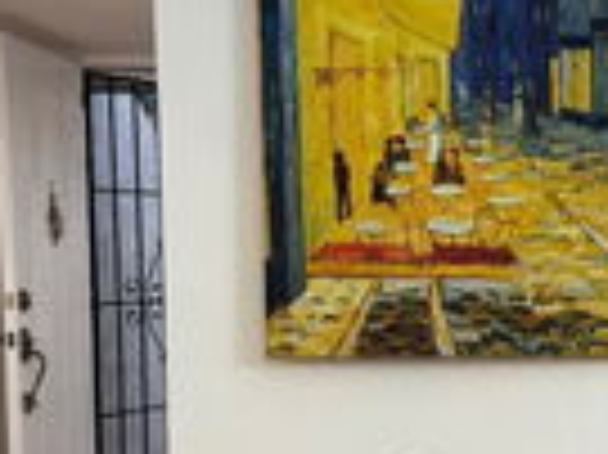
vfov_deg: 19.2
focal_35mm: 76
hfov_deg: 24.9
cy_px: 355
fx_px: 1334
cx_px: 547
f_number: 1.78
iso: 125
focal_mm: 6.76
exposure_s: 1/60
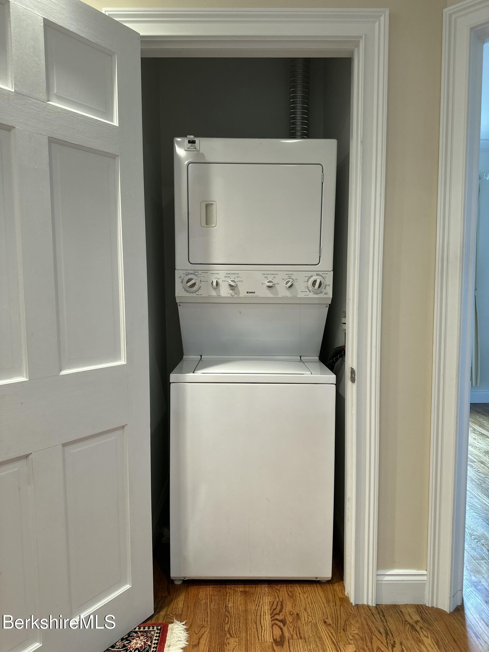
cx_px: 244
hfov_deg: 56.8
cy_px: 326
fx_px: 452
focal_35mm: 24
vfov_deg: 71.6
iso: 125
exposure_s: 1/60
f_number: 1.78
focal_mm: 6.86
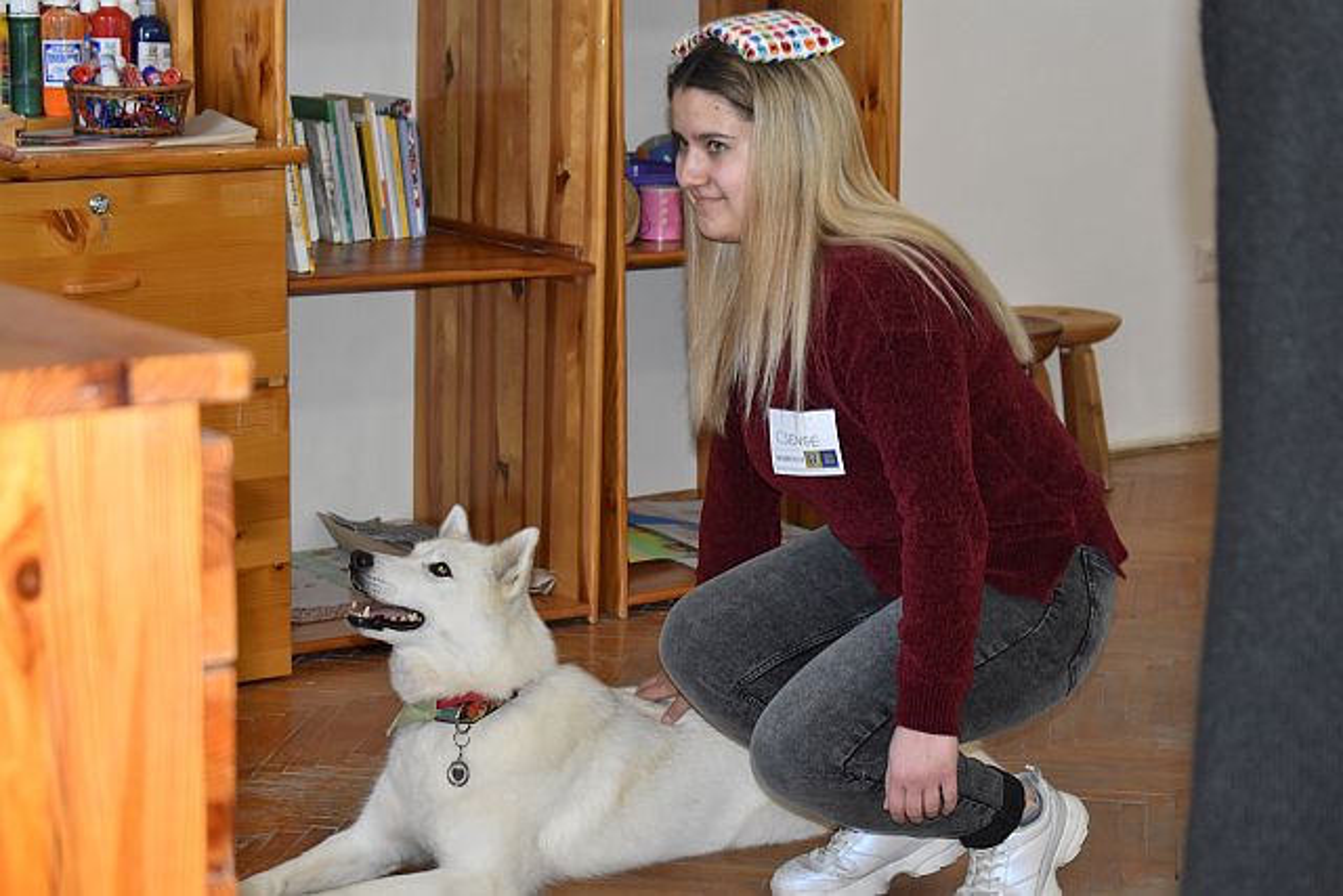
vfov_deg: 16.6
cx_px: 672
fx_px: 3078
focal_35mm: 82
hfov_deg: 24.6
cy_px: 448
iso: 1600
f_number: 5.6
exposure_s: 1/100
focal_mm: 55
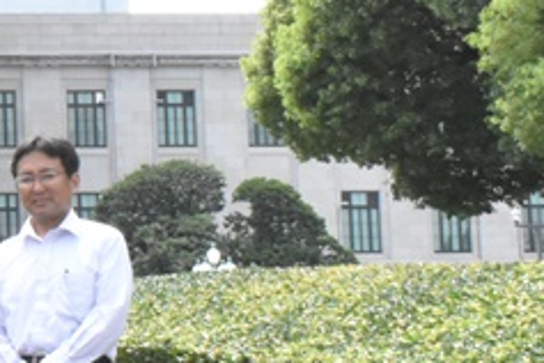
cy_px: 41
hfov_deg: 13.4
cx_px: -461
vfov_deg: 10.0
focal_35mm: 136
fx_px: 2057
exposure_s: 1/320
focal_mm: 21
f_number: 22
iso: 2500
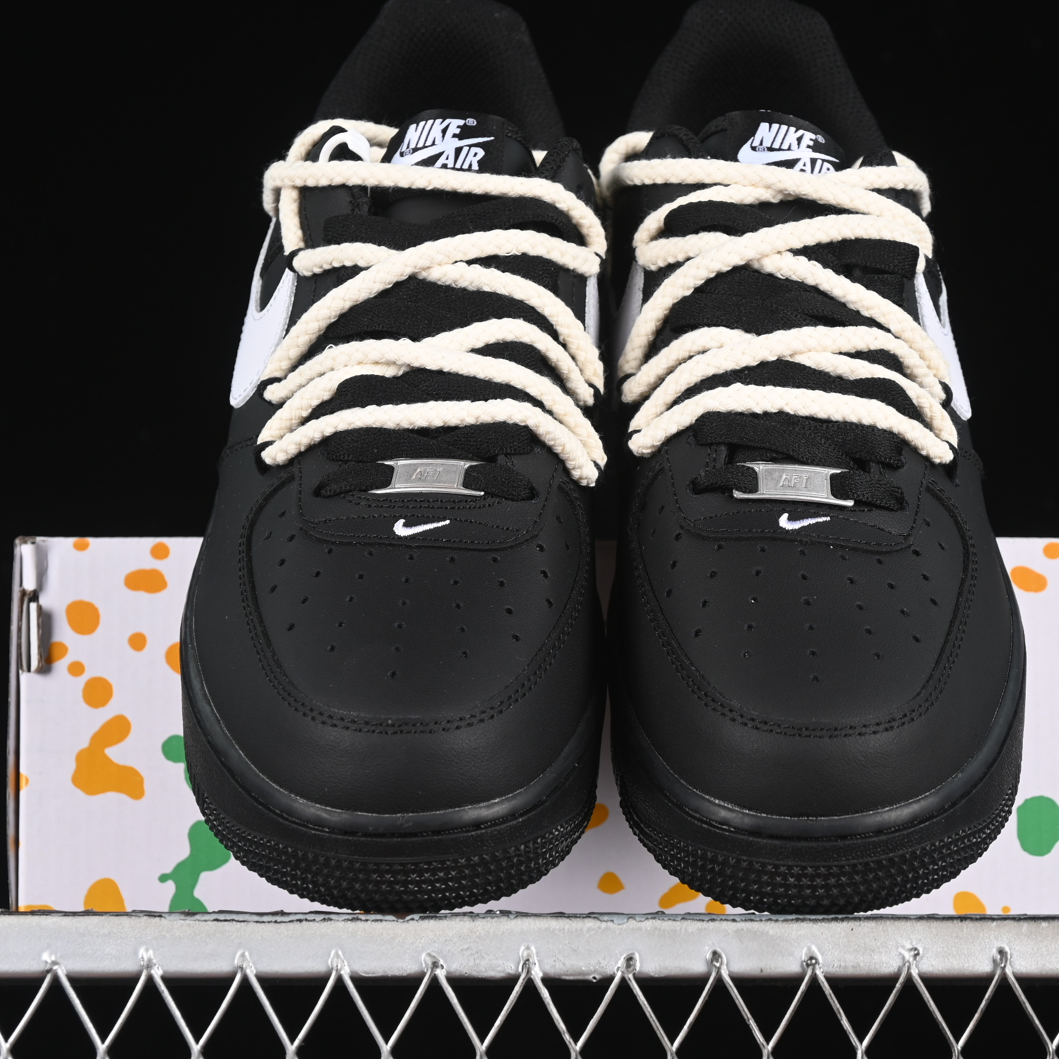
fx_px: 3565
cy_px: 559
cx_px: 612
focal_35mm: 103
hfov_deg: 16.9
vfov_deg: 16.9
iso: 160
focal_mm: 50
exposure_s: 1/50
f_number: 6.3
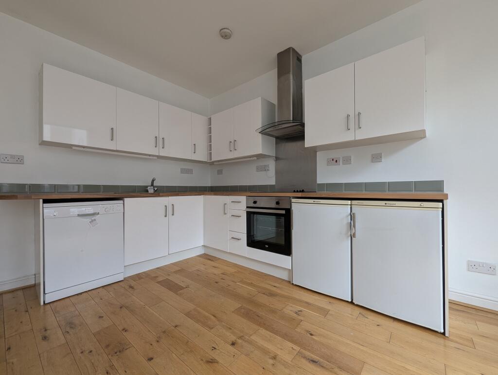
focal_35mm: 13
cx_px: 249
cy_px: 188
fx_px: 187
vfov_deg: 90.1
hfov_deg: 106.1
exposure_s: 1/47.5
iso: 42
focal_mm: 1.95
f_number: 2.2
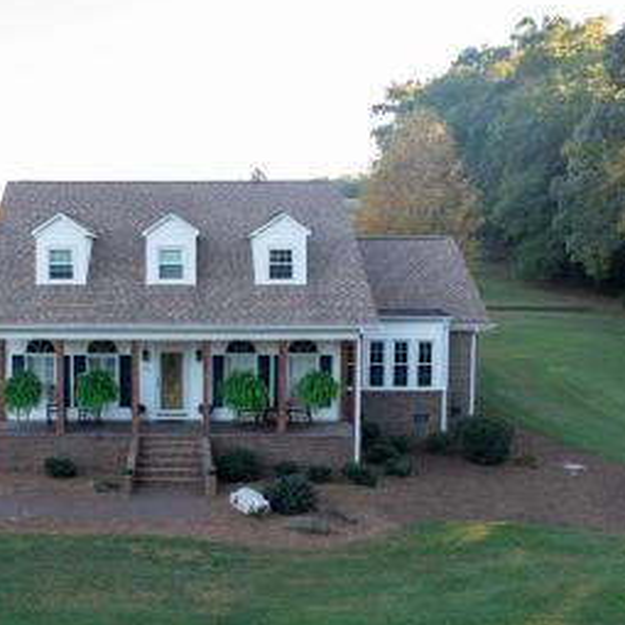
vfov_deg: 40.0
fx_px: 858
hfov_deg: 39.2
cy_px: 333
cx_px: 174
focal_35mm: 42
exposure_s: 1/80
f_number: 4
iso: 100
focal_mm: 10.26
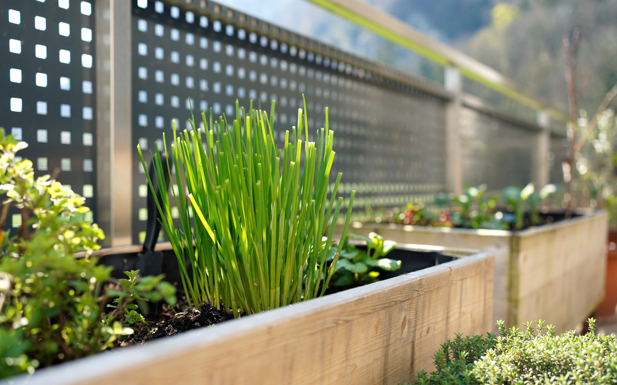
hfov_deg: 54.0
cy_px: 206
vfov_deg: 35.3
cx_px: 310
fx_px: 605
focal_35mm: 36
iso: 100
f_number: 3.5
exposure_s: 1/250
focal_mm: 35
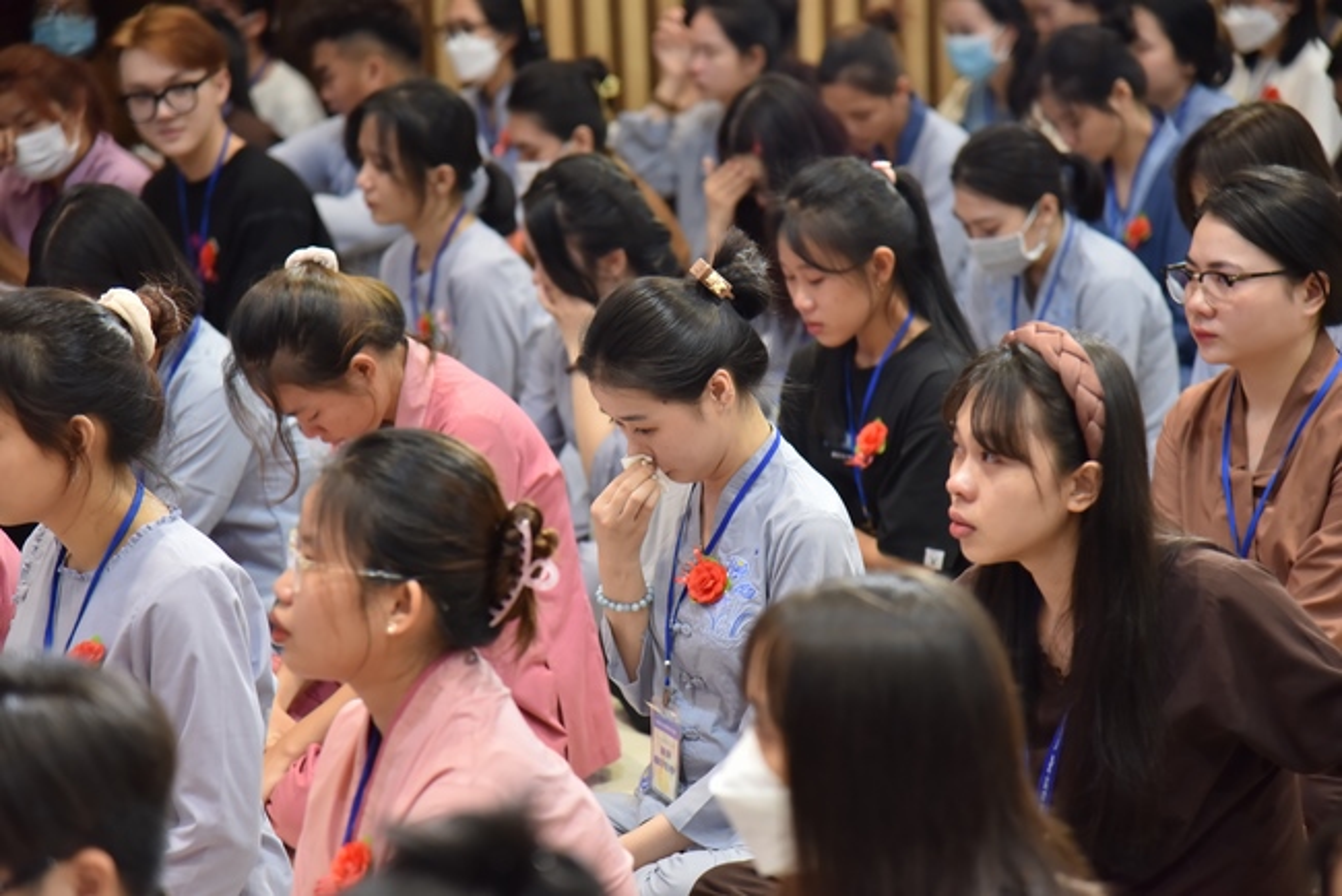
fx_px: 4475
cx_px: 671
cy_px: 448
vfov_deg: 11.4
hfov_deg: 17.1
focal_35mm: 120
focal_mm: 120
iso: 1250
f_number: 4
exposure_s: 1/60
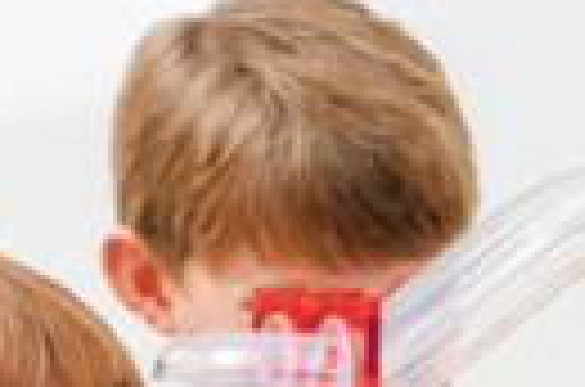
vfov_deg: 7.5
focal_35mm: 174
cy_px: 810
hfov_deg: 11.8
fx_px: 2821
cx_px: 493
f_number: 8
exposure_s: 1/100
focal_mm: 40
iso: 200
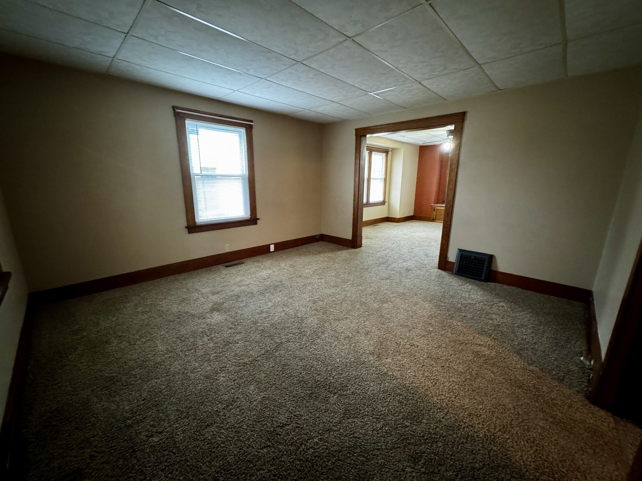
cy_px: 240
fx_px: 260
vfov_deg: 85.7
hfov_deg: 102.1
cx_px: 321
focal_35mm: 14
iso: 1000
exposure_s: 1/40
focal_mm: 2.22
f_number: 2.2
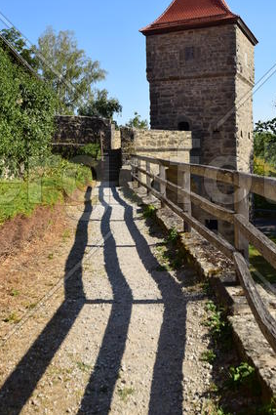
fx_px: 472
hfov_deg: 32.5
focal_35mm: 41
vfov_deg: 47.3
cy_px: 180
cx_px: 163
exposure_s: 1/250
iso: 100
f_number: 8
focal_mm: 20
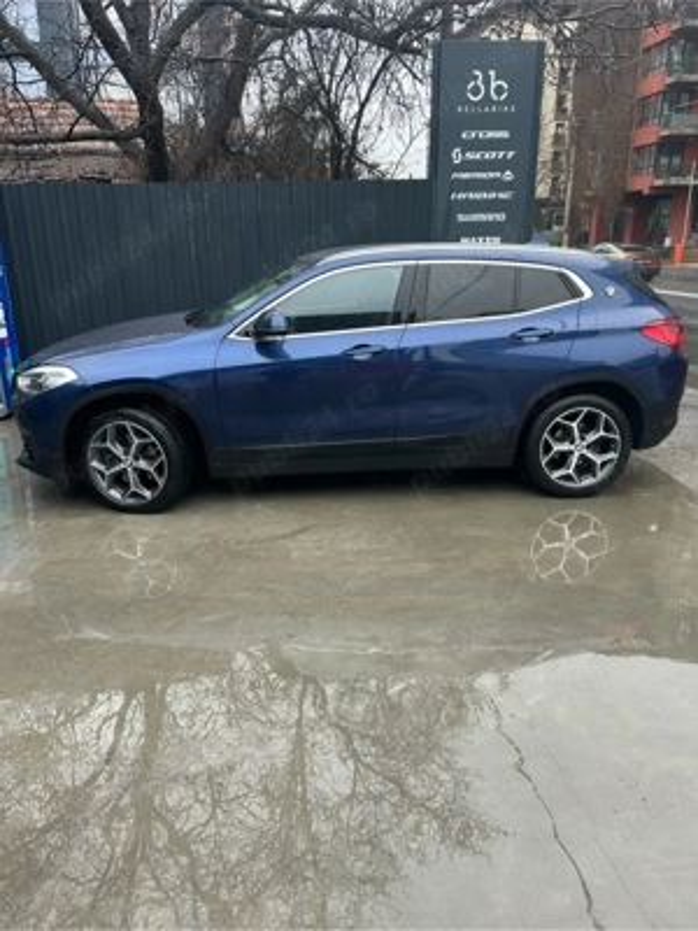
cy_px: 466
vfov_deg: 67.3
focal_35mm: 26
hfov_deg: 53.1
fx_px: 699
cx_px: 349
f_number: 1.5
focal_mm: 5.7
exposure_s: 1/209
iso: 40
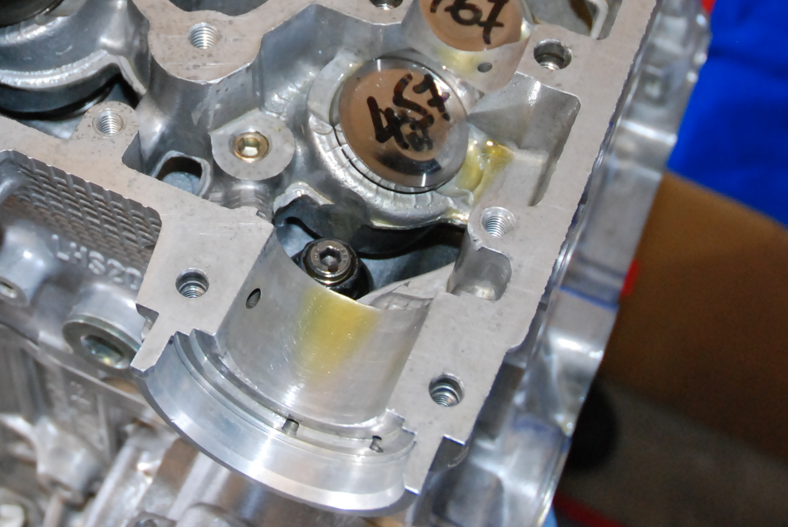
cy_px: -44
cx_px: 153
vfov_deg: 17.6
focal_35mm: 75
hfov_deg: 26.4
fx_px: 1643
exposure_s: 1/60
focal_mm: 22
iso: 800
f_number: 5
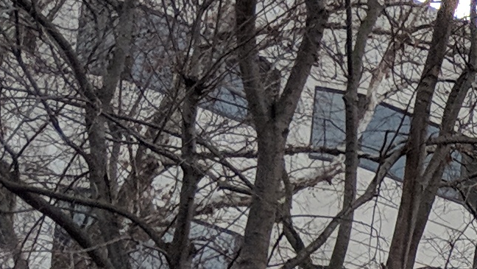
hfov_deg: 9.7
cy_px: 653
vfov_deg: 6.3
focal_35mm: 183
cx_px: 1308
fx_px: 2315
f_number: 1.8
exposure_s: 1/2128
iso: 50
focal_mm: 4.44
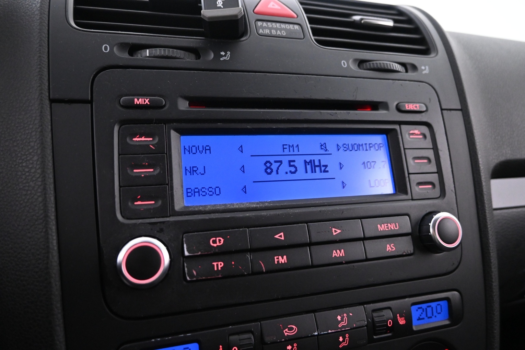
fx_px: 350
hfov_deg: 73.7
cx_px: 262
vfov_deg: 53.1
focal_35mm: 24
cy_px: 175
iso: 3200
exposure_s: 1/30
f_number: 3.5
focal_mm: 16
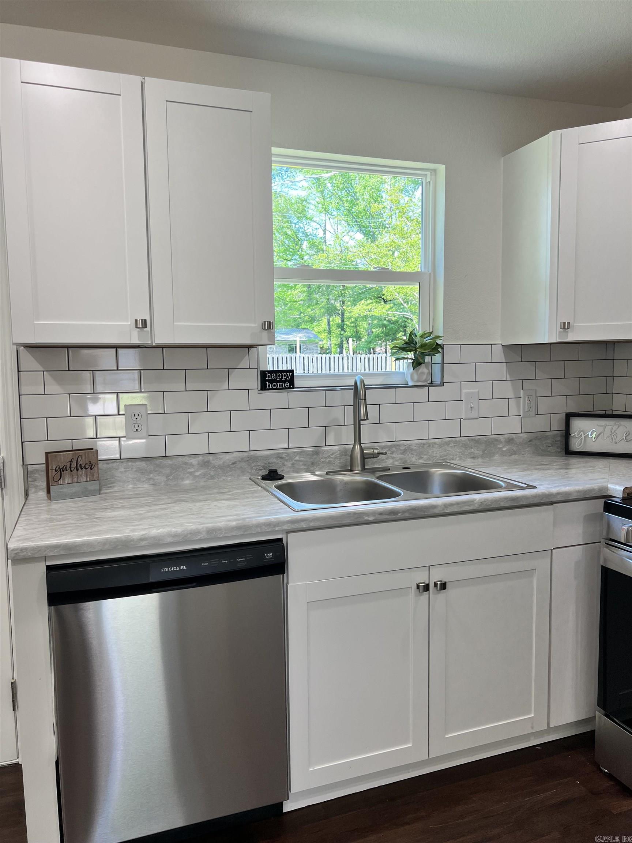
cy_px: 422
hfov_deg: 53.1
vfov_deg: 67.3
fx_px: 633
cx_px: 316
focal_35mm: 26
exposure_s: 1/120
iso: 50
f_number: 1.5
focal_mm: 5.7
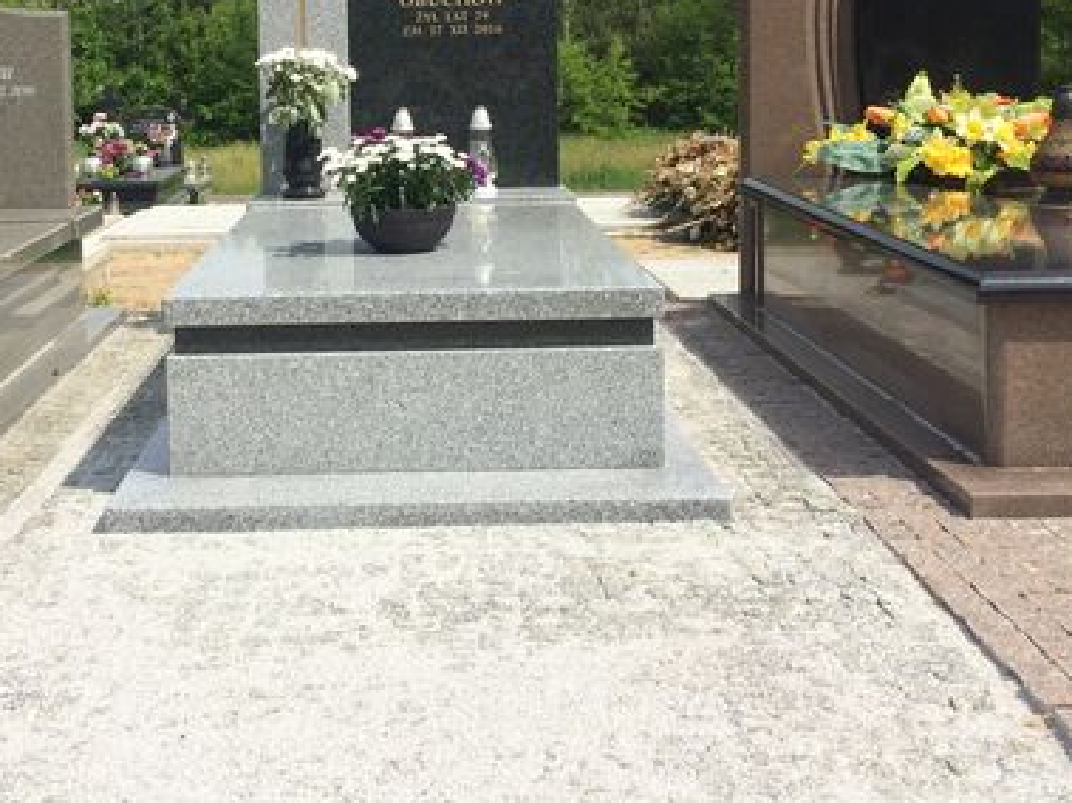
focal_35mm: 49
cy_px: 195
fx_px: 1517
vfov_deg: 29.2
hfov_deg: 38.6
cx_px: 385
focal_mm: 4.15
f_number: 2.2
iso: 32
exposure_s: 1/2933
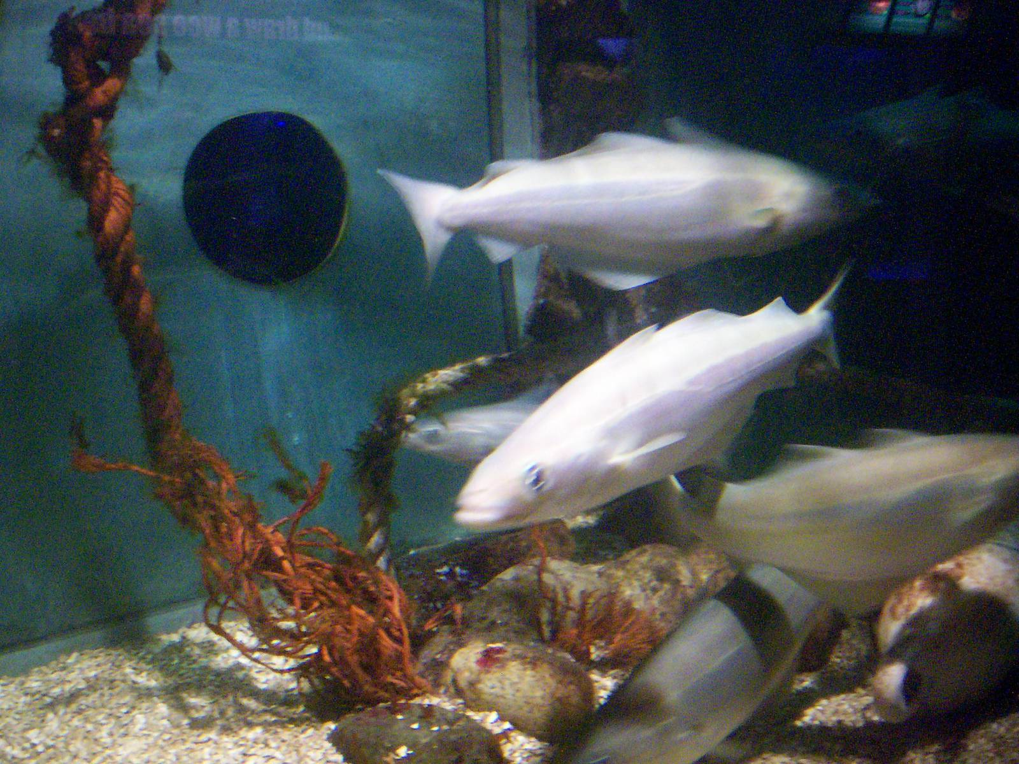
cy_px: 382
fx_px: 1060
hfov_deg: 51.4
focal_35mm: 36
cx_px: 510
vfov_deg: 39.7
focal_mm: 5.9
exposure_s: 1/8
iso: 400
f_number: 4.5
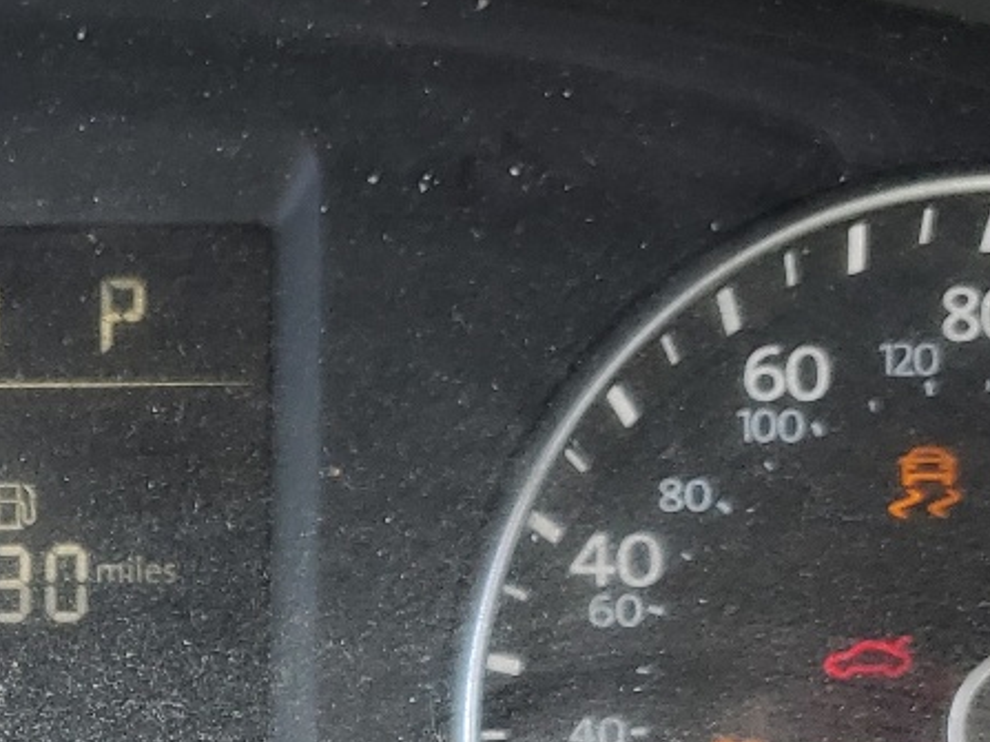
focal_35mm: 93
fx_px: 2659
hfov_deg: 20.0
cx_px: -146
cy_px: 1101
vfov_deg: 14.8
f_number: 1.5
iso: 50
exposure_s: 1/120
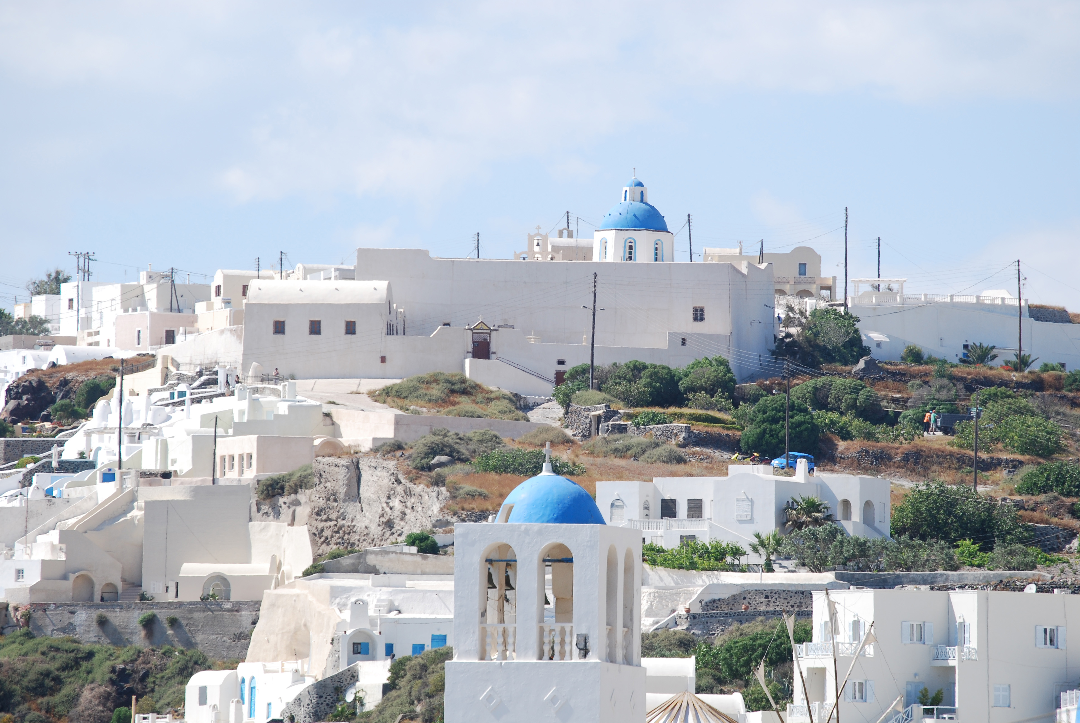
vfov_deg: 4.6
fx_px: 9011
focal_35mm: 300
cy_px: 362
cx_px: 540
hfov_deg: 6.9
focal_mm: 200
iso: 125
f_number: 10
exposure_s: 1/250
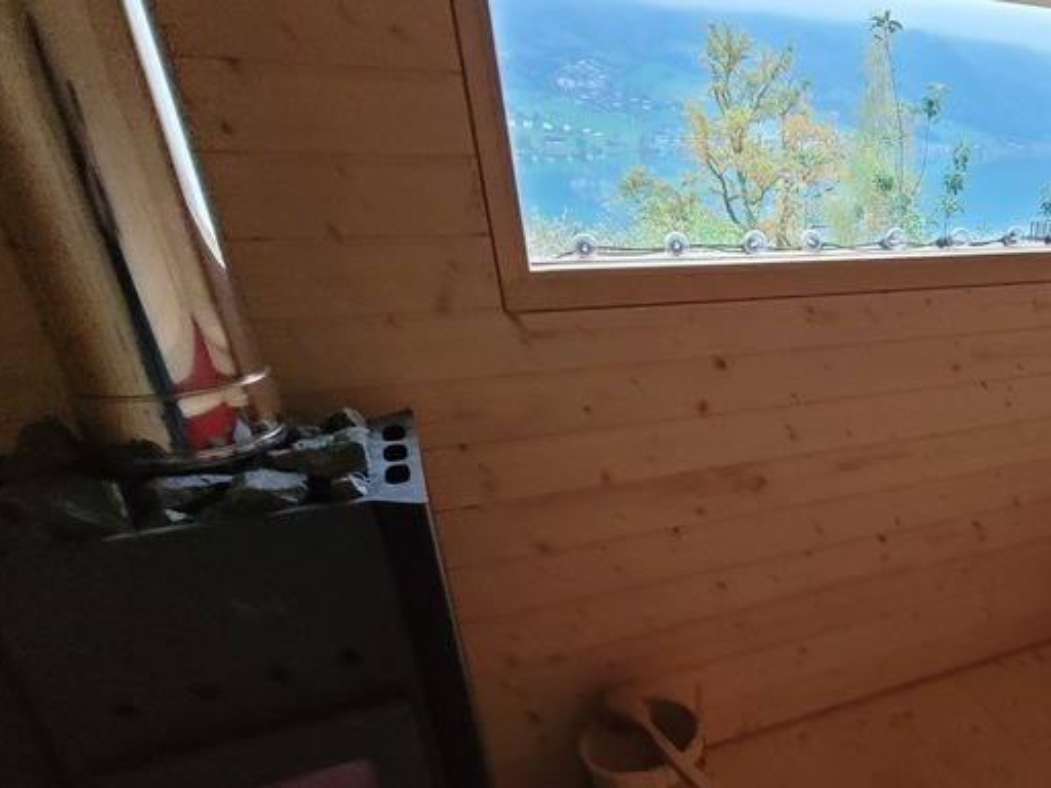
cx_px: 922
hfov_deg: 58.7
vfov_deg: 52.5
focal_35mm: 26
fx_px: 789
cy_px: 492
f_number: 2.2
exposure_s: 1/33
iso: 320
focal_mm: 1.74
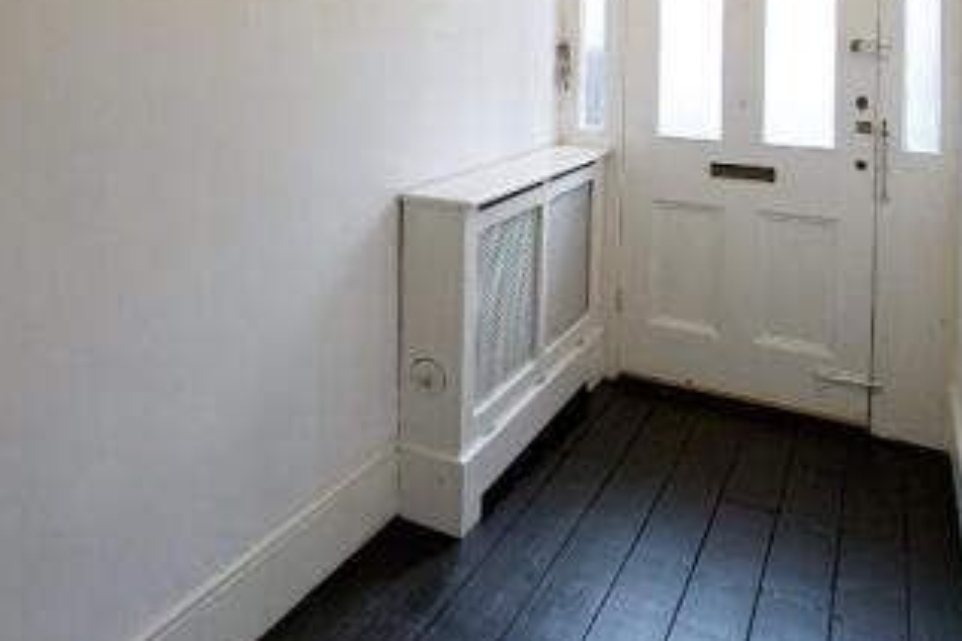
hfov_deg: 58.3
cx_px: 287
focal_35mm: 31
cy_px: 35
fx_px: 828
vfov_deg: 38.6
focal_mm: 10
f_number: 4
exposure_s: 1/160
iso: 1250
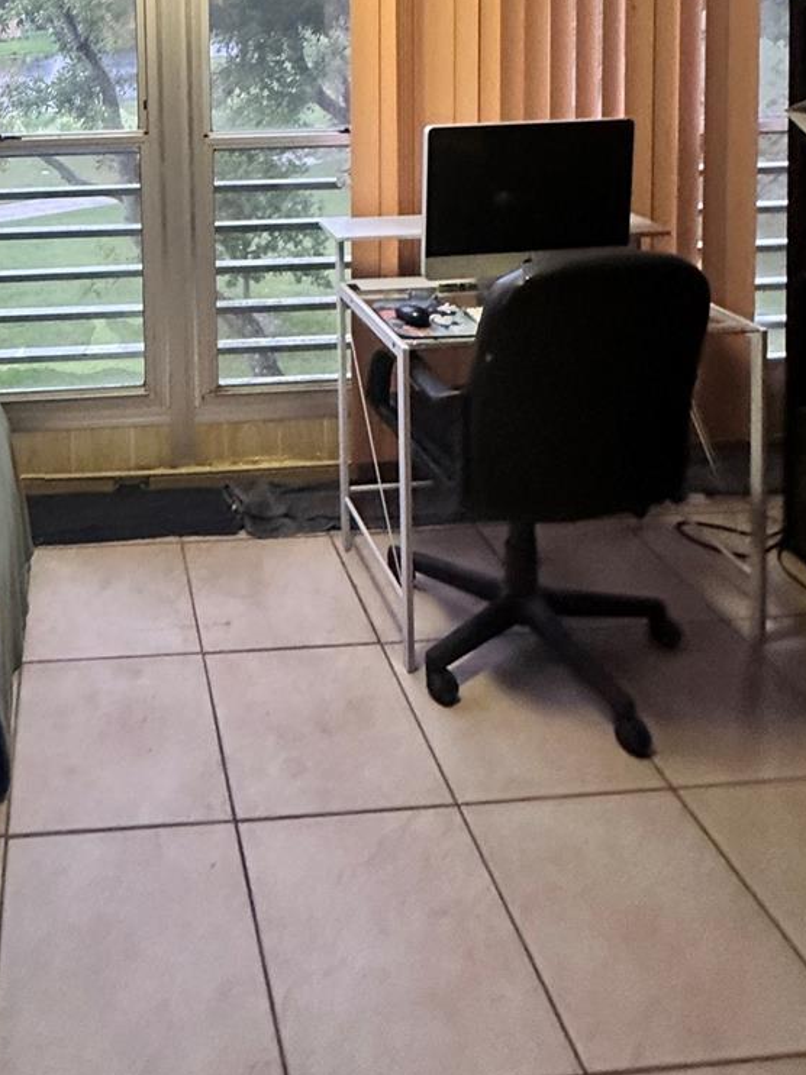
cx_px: 126
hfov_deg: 45.0
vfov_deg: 51.4
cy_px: 38
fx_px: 901
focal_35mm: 29
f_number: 2.2
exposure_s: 1/60
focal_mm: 2.22
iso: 640
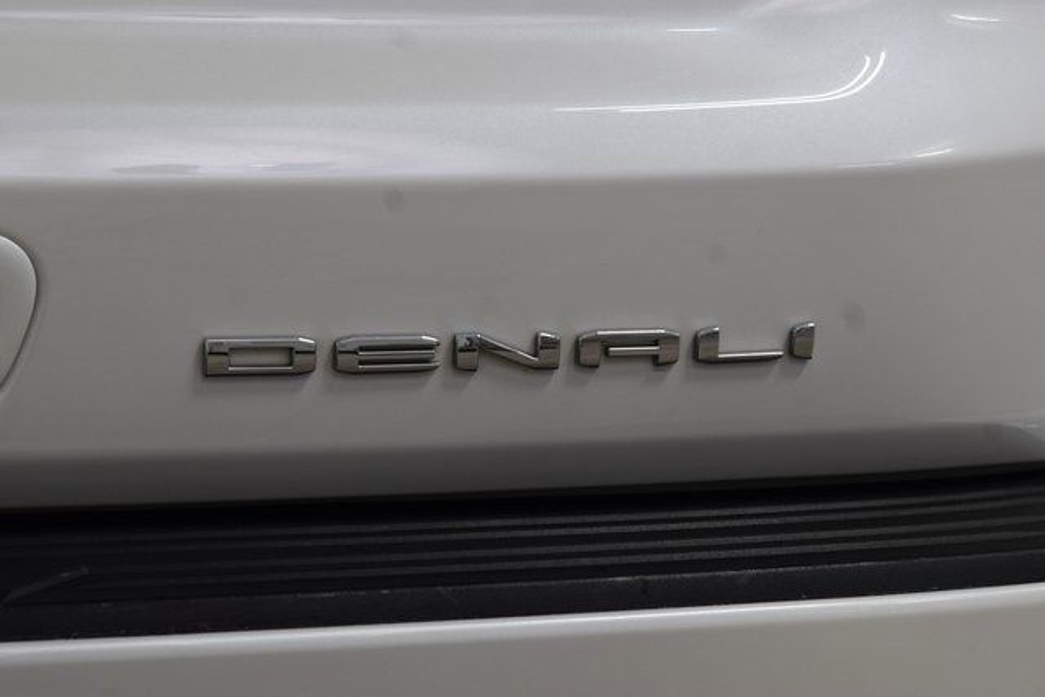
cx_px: 522
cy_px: 348
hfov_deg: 19.5
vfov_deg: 13.0
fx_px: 3048
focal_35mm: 105
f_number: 7.1
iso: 720
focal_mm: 70
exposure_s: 1/30
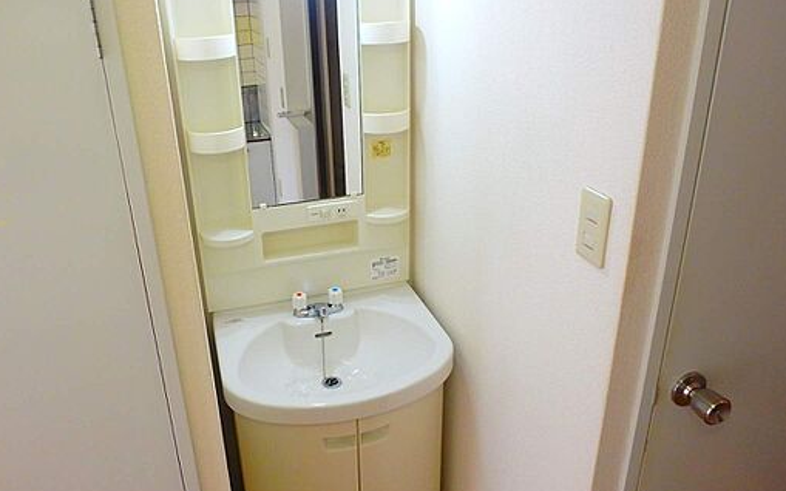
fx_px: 600
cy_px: 218
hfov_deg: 65.6
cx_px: 303
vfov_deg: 44.5
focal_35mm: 28
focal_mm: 3.7
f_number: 3.5
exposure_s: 1/40
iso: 200
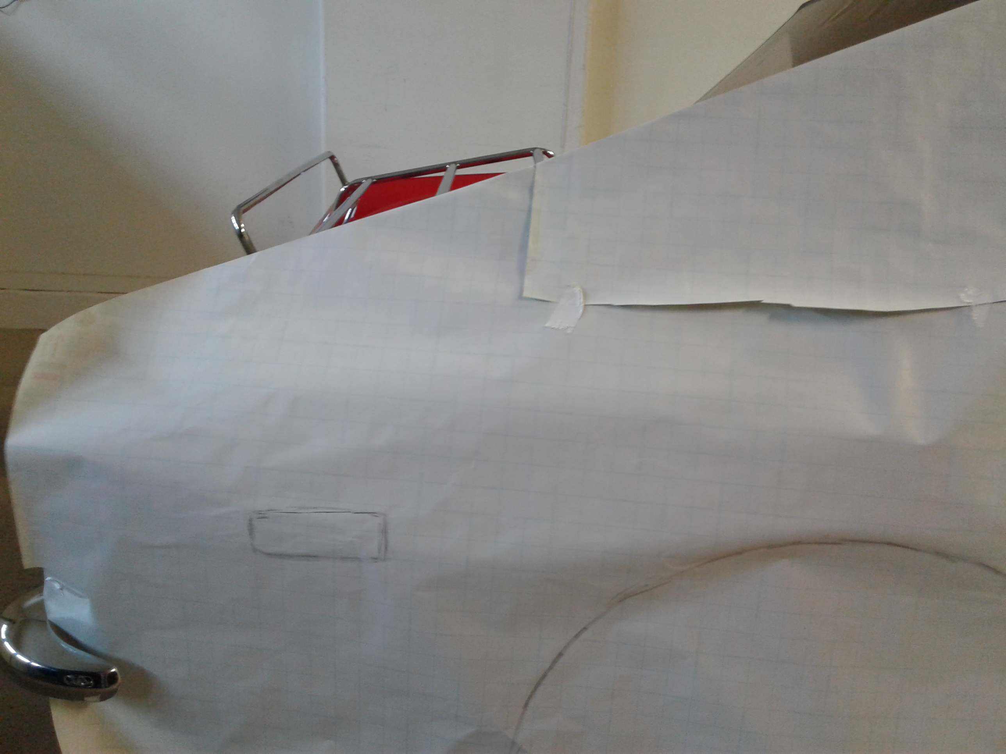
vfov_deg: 42.9
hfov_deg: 55.4
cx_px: 503
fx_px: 959
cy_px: 377
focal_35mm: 33
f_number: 2.2
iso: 50
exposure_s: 1/16
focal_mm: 3.3
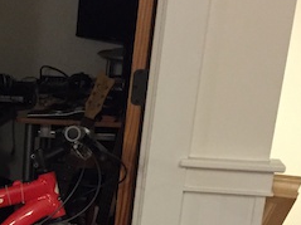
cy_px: 300
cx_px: -65
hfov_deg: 19.1
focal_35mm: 97
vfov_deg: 14.5
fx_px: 843
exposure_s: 1/15
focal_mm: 4.15
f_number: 2.2
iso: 320
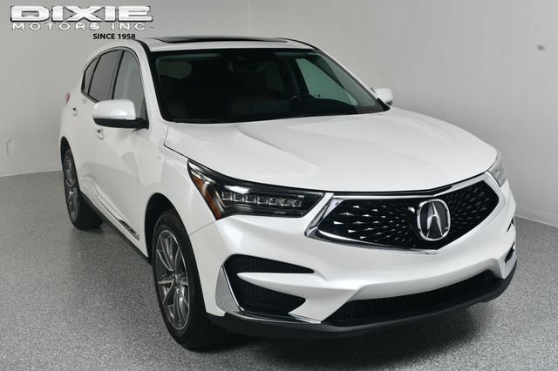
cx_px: 279
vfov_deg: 33.4
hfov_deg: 48.5
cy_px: 186
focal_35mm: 40
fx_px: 620
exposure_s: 1/160
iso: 100
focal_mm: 27
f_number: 13
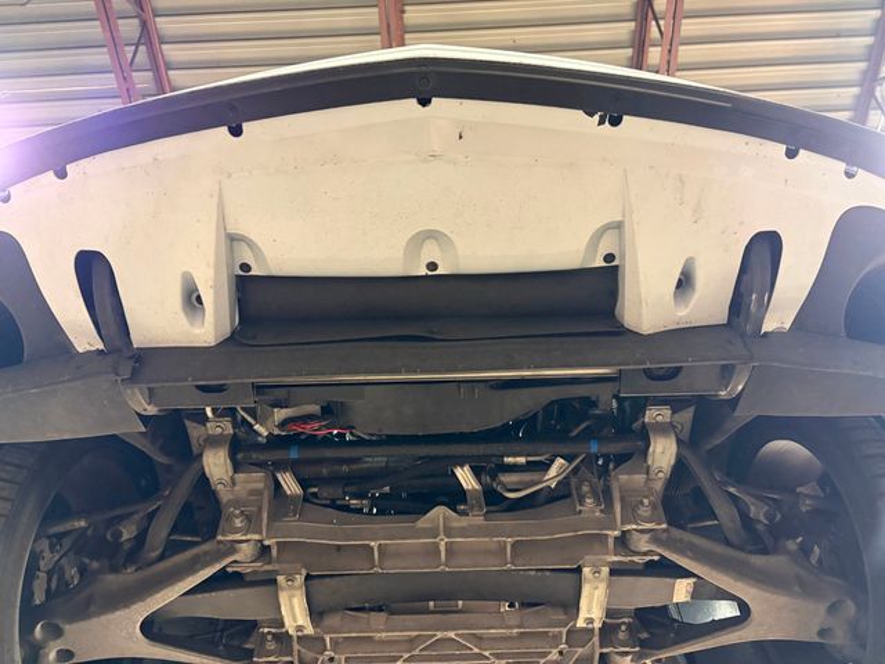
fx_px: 665
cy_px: 332
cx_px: 442
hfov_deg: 67.3
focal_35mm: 26
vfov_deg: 53.1
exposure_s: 1/60
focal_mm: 5.96
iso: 500
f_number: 1.6
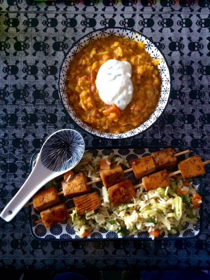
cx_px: 105
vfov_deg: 61.7
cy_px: 140
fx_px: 235
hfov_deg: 48.2
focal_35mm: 29
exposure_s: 1/25
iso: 320
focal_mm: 4.15
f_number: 2.2
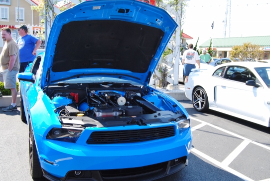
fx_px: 293
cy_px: 101
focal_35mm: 39
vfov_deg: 34.2
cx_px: 144
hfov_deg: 49.5
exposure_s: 1/200
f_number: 7.1
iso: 200
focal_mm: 22
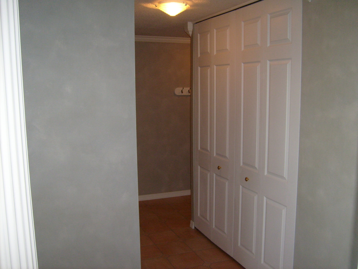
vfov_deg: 40.7
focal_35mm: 35
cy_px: 134
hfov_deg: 52.6
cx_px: 179
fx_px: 362
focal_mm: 5.8
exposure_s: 1/45
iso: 100
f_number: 2.8
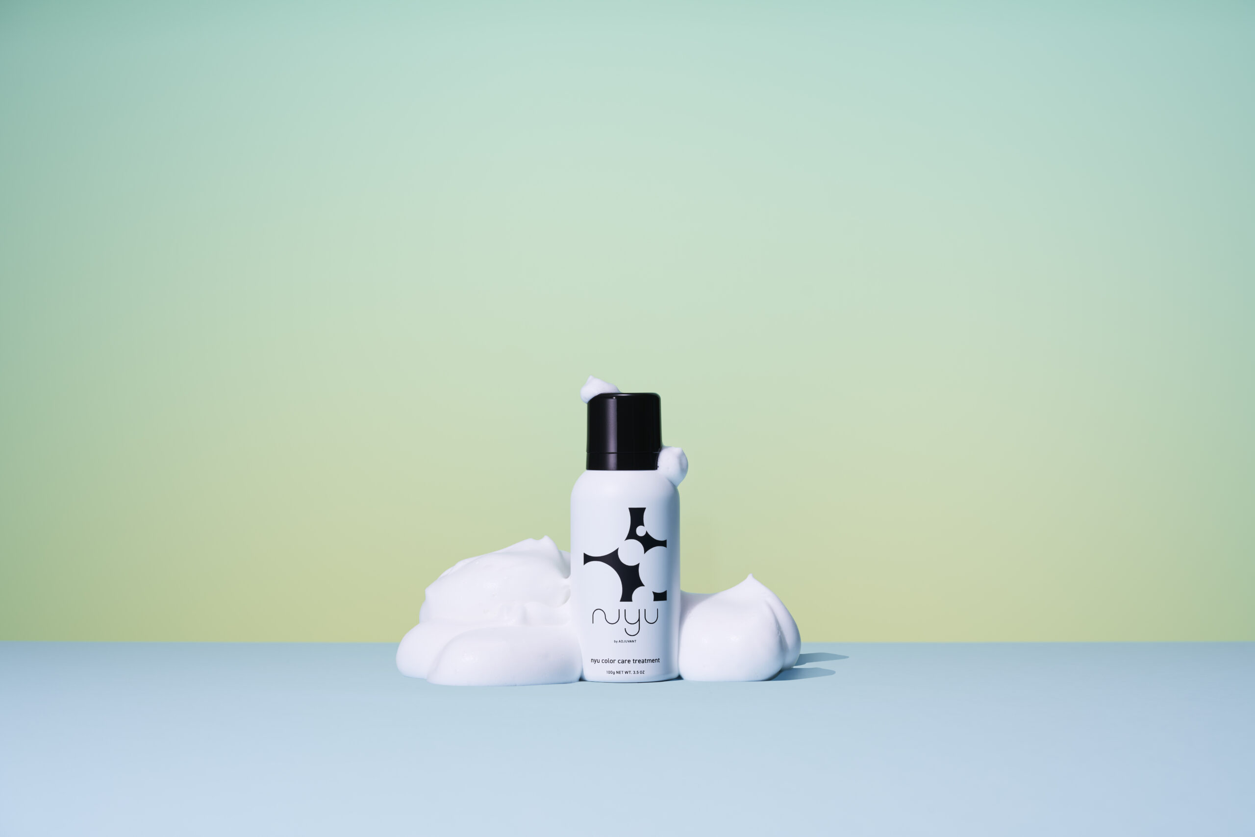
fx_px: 3138
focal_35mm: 90
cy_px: 418
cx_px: 628
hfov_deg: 22.6
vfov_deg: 15.2
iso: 100
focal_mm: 90
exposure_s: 1/125
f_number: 8
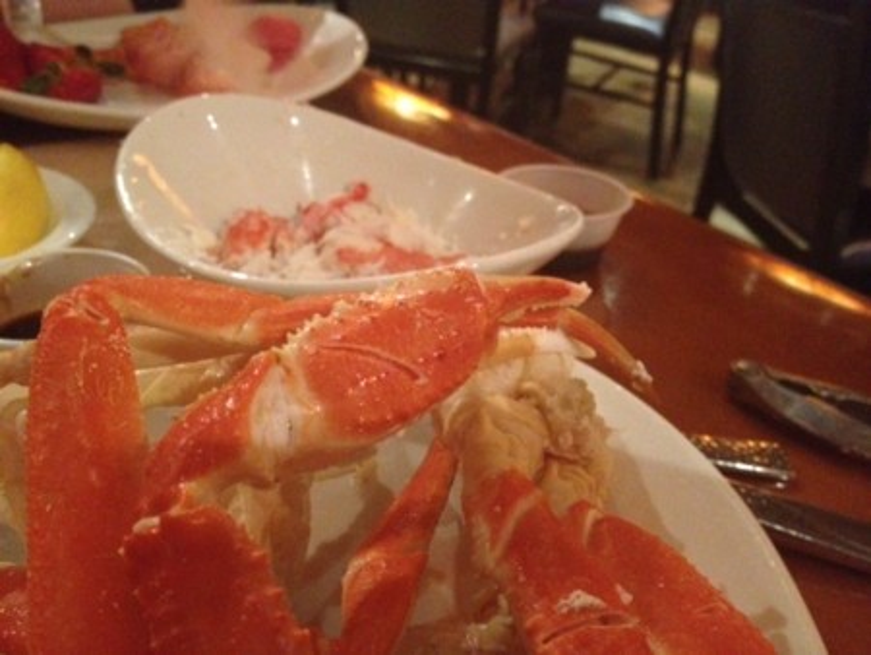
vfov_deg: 40.7
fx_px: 881
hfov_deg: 52.6
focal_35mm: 35
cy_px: 328
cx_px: 436
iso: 800
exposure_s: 1/15
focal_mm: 4.28
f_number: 2.4
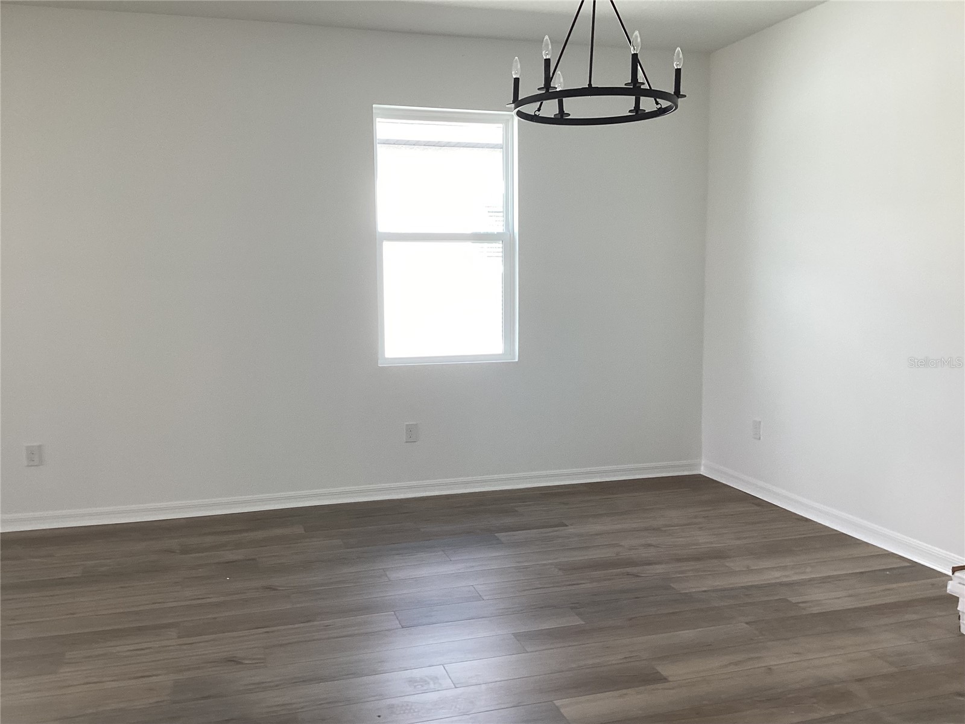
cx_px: 482
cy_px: 362
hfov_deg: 58.4
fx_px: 864
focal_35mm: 31
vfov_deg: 45.4
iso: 80
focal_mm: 3.3
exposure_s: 1/120
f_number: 2.4
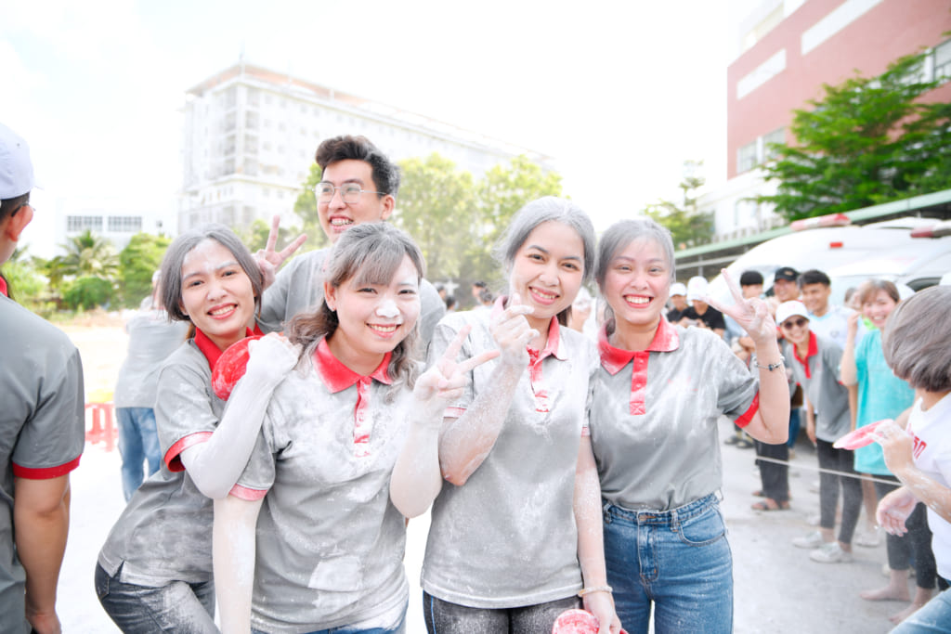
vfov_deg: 53.1
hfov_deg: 73.7
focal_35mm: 24
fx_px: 634
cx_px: 476
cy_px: 317
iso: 100
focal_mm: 24
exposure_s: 1/500
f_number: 2.8
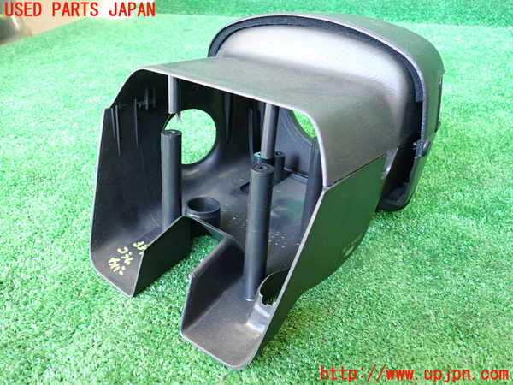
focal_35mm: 30
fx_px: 445
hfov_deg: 60.0
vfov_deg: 46.8
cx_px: 256
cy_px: 192
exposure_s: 1/30
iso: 400
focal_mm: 5.4
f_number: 2.3
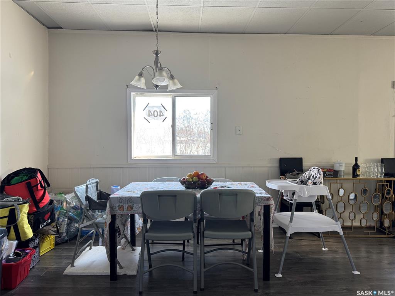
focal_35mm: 24
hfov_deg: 71.6
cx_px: 198
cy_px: 148
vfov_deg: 56.8
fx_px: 274
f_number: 1.78
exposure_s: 1/121
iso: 125
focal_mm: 6.76
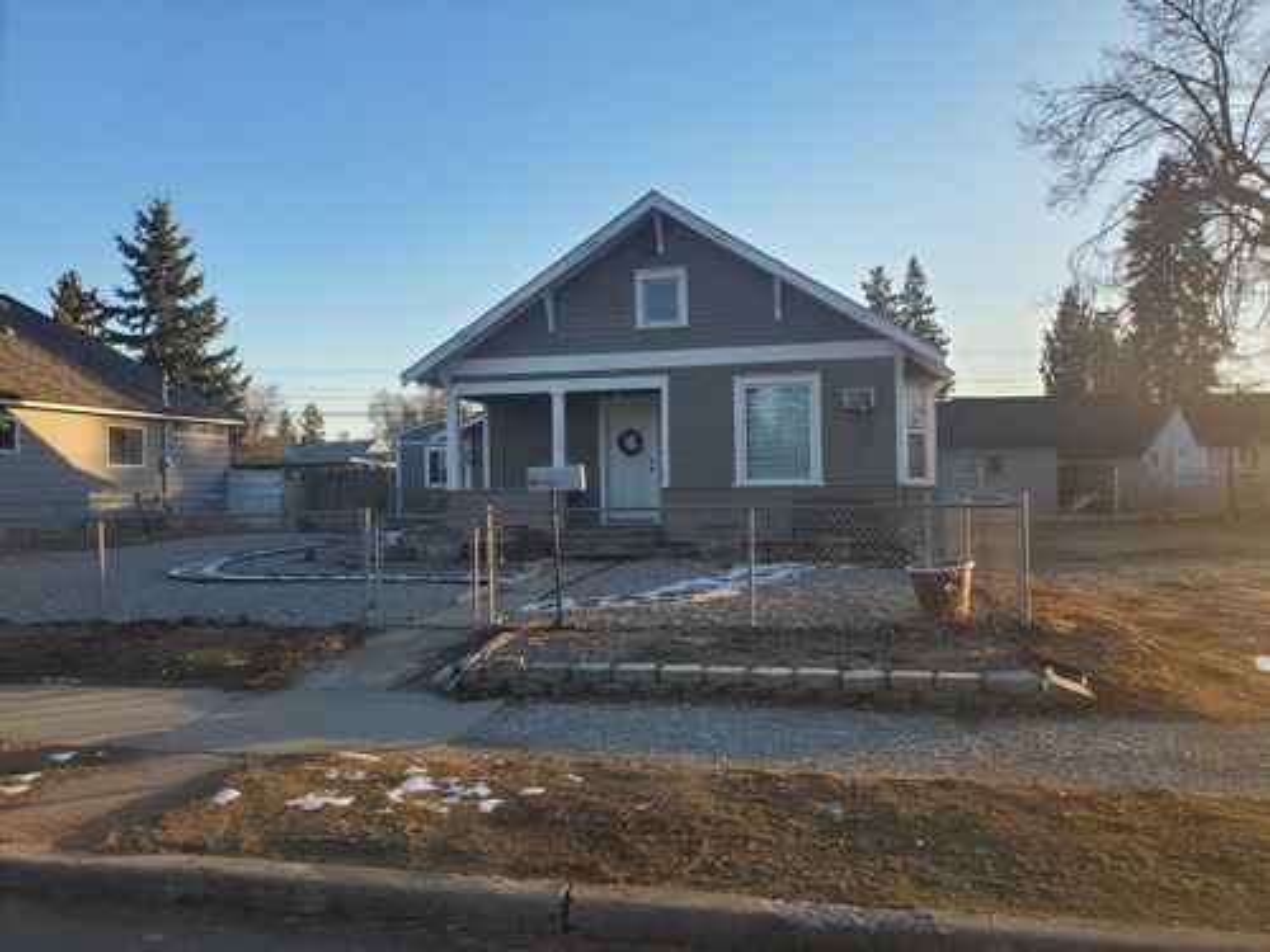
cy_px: 476
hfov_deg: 67.3
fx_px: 954
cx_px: 635
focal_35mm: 26
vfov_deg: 53.1
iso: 50
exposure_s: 1/395
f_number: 2.4
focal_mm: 4.3
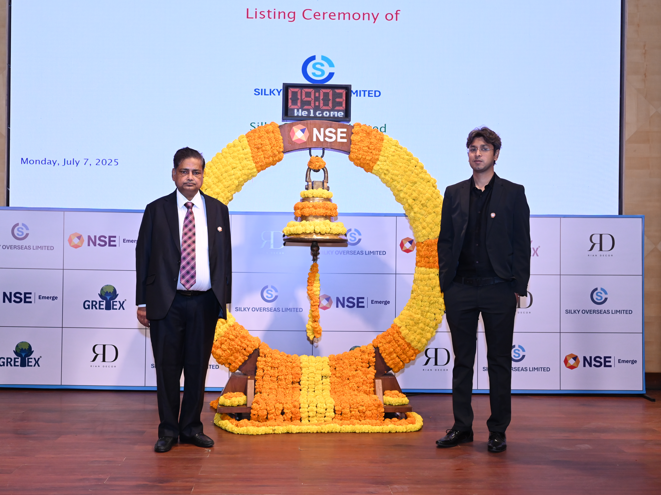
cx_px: 306
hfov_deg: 48.9
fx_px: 726
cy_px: 247
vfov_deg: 37.7
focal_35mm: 38
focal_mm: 35
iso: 1600
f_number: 5
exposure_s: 1/125
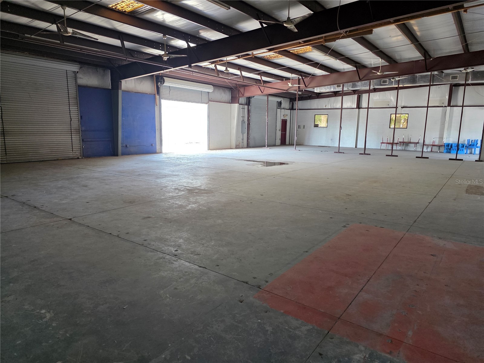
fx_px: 322
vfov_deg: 58.9
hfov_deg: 73.9
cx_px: 242
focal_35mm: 23
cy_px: 182
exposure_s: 1/120
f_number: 1.7
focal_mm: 6.3
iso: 320
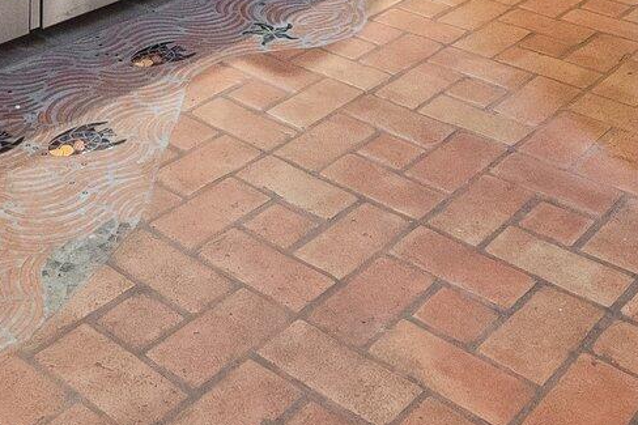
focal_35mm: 63
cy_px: -401
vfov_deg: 16.7
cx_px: 180
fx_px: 1116
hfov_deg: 31.5
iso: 5000
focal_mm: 15
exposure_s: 1/30
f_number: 6.3
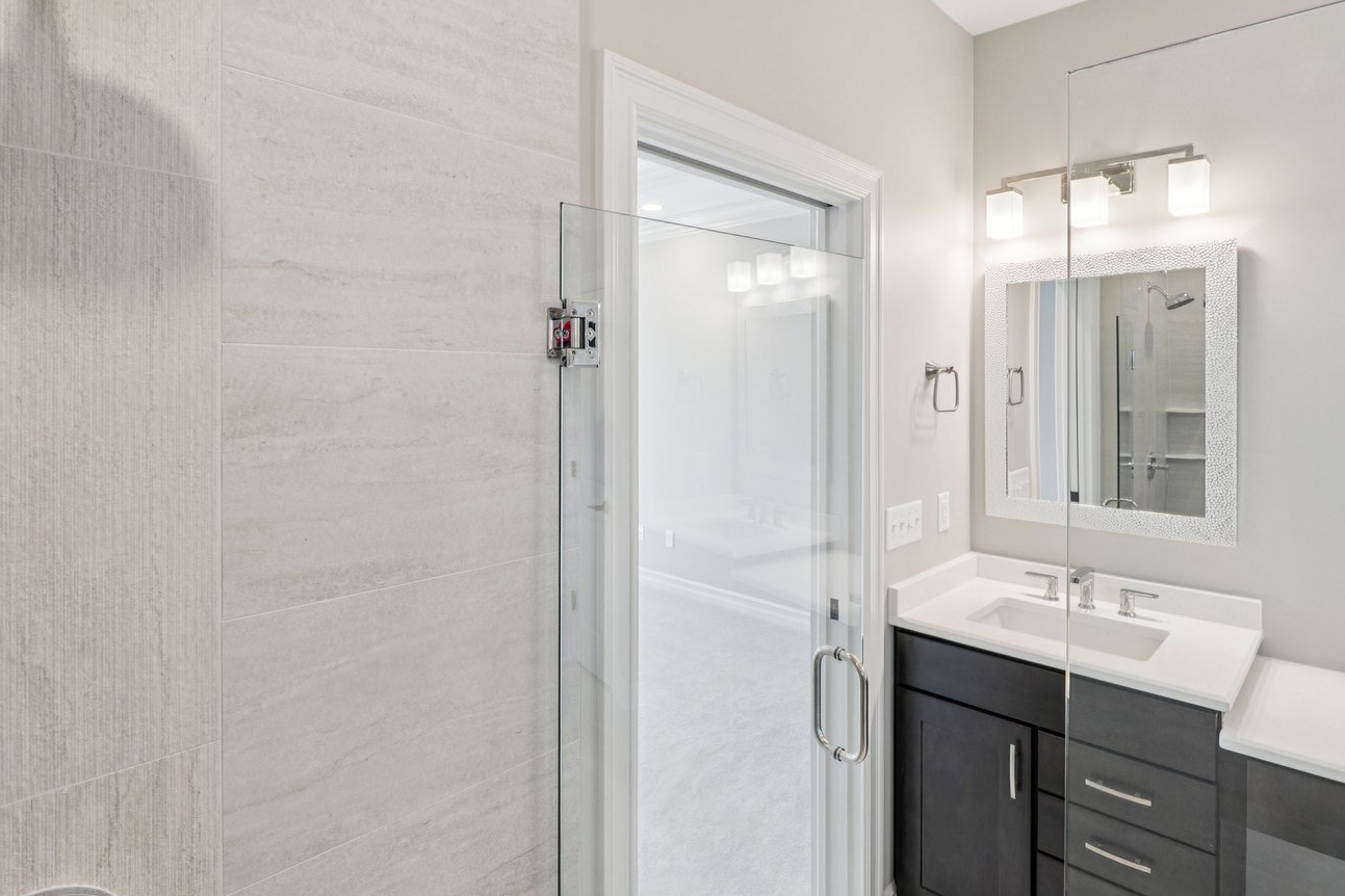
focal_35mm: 19
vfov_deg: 64.4
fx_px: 710
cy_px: 406
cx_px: 709
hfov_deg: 86.8
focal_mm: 12
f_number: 9
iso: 400
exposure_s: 1/15
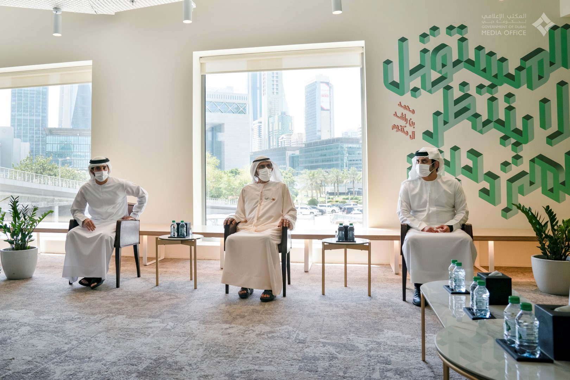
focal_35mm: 25
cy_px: 190
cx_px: 285
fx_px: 396
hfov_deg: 71.5
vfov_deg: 51.3
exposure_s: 1/250
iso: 500
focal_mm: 25
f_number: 5.6
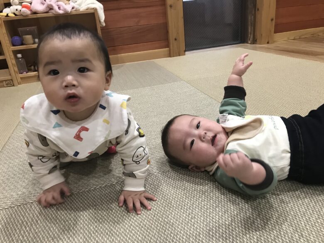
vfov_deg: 49.7
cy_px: 122
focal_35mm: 28
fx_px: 262
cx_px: 162
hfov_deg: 63.4
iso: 64
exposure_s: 1/17
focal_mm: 3.99
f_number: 1.8
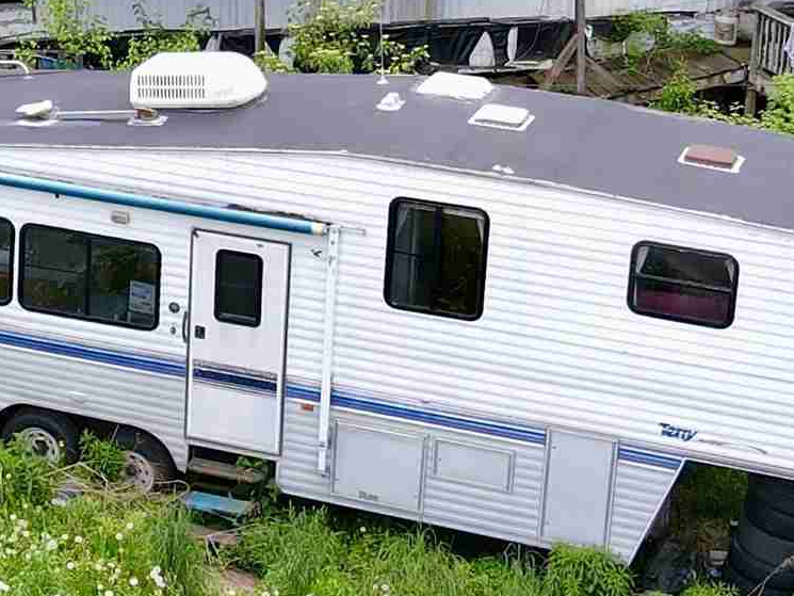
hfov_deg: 19.4
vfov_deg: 14.7
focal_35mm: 99
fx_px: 2271
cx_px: 66
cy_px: -11
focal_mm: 4.5
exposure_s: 1/160
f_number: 2.8
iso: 100
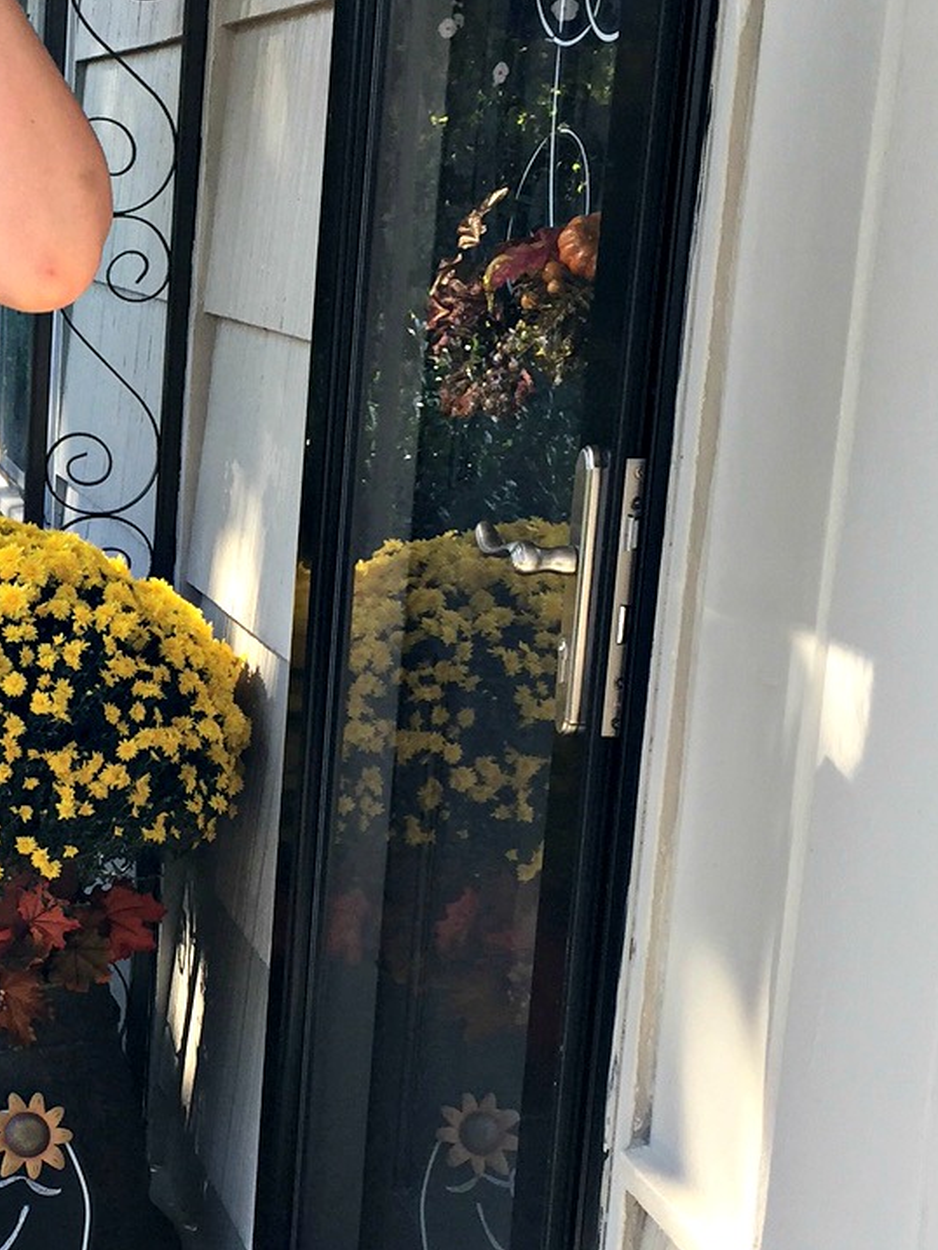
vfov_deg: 29.4
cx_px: -40
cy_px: 710
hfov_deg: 21.3
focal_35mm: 66
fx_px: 2384
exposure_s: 1/249
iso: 32
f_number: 2.2
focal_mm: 4.15
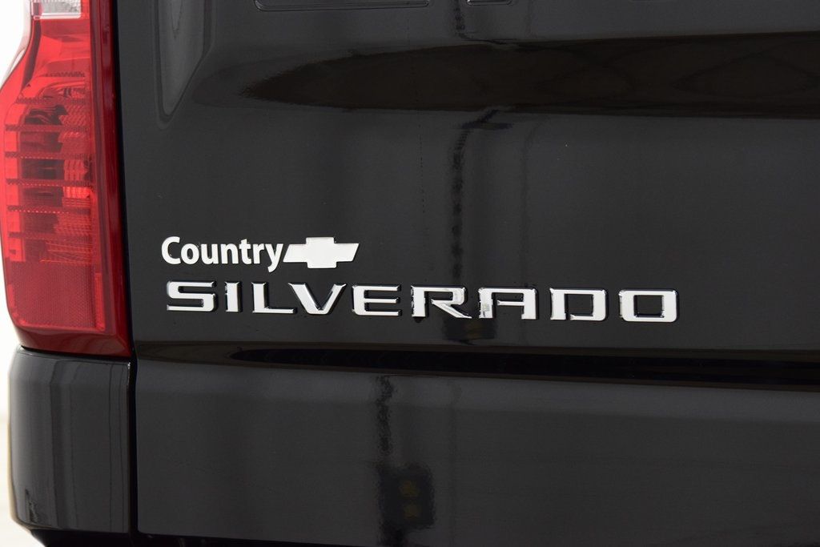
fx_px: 2050
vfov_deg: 15.2
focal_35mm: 90
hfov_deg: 22.6
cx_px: 410
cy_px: 274
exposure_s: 1/30
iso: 1600
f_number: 5
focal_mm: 60
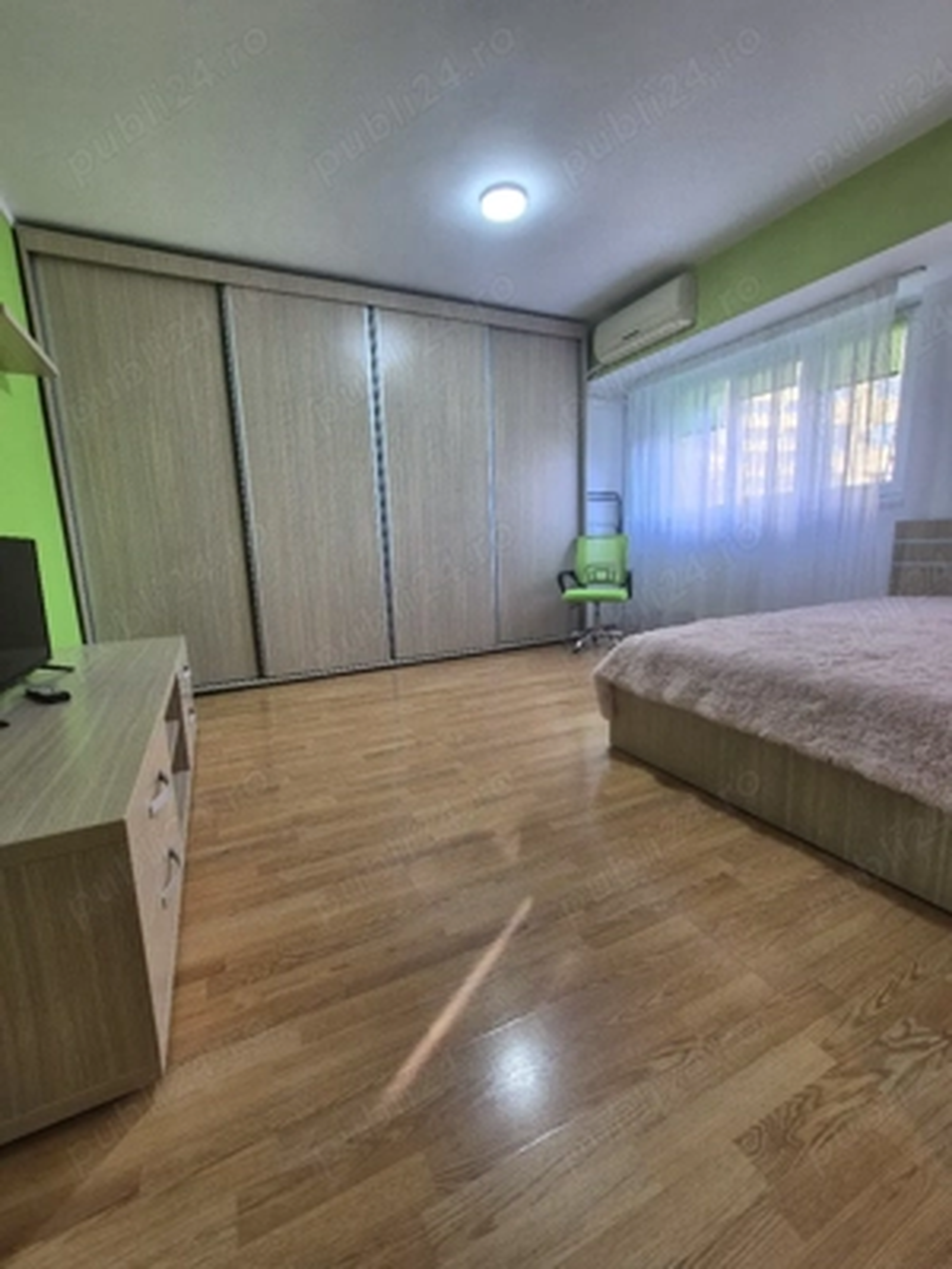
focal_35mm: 13
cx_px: 476
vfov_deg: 106.2
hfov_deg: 89.9
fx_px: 477
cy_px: 634
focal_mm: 2.2
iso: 80
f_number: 2.2
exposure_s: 1/50
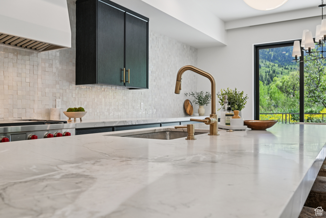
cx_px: 163
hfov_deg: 61.9
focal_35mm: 30
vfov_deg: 43.6
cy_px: 109
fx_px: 272
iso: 200
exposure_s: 1/40
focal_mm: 30
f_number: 8
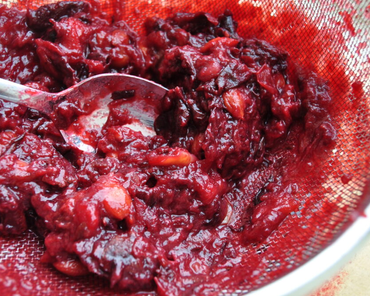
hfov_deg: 46.2
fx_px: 433
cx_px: 171
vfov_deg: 37.7
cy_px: 149
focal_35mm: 40
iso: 200
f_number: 6.3
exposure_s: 1/15
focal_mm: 23
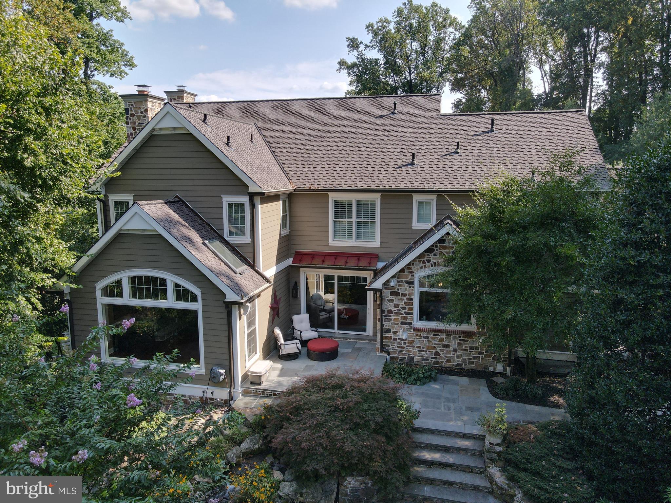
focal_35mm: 24
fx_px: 465
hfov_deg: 71.6
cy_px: 252
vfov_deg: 56.8
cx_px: 336
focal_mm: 4.5
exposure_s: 1/125
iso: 100
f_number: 2.8
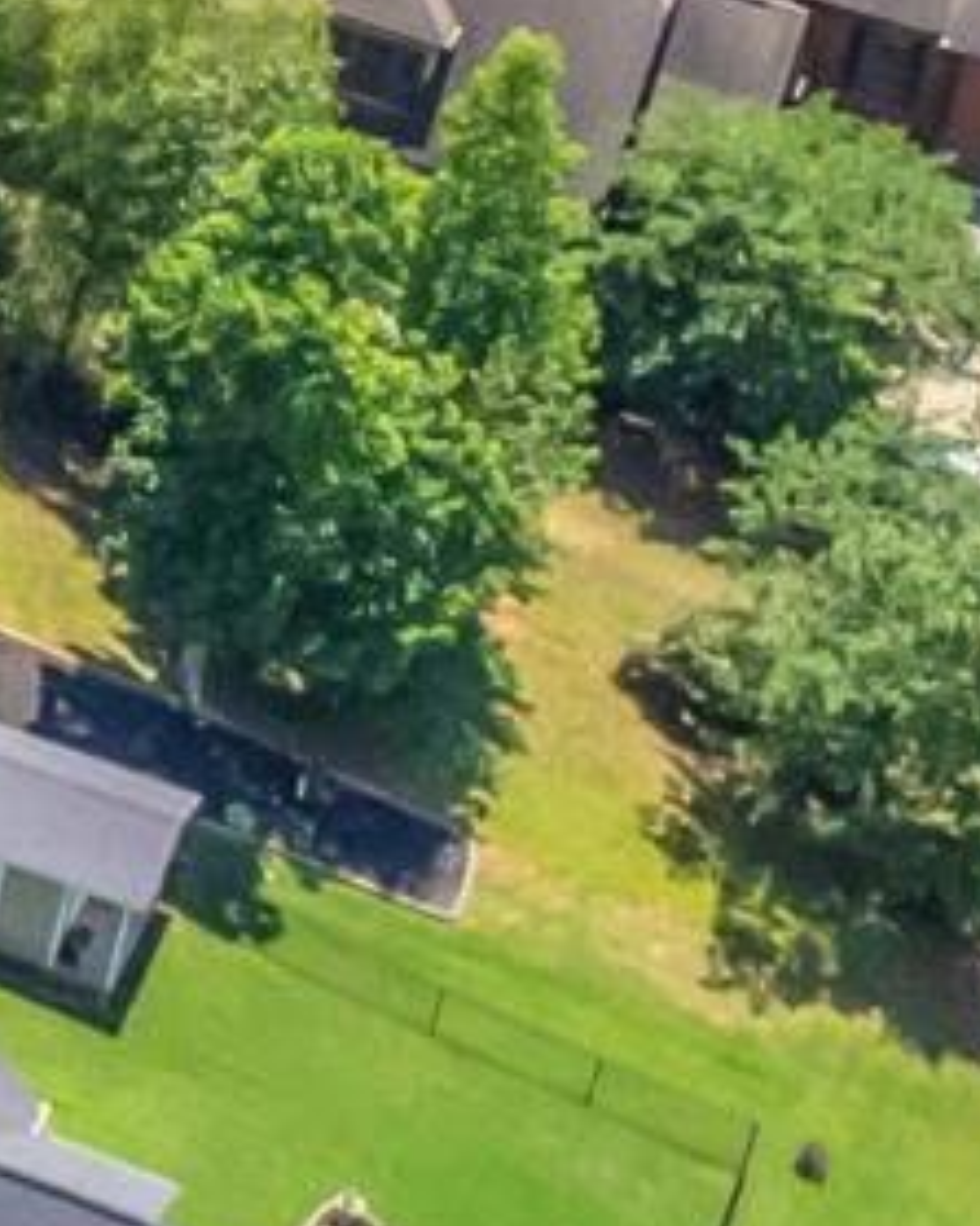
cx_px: -3450
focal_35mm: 185
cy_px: -1035
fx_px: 6711
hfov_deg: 6.2
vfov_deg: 9.9
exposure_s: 1/250
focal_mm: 8.38
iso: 100
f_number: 2.8
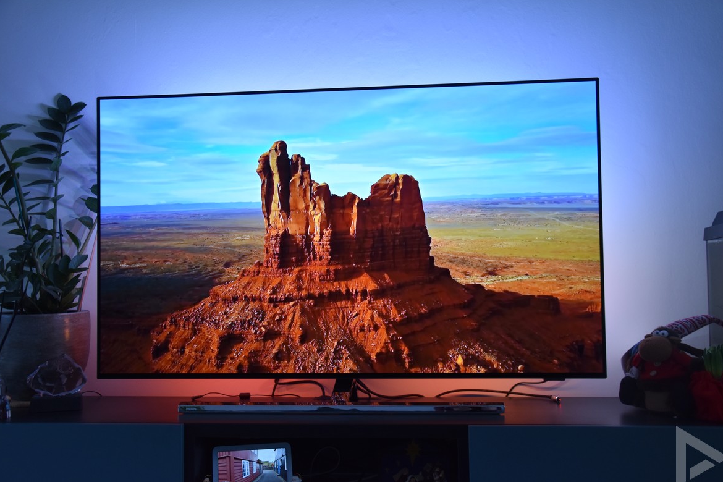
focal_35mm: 40
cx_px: 363
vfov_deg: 33.4
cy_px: 240
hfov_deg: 48.5
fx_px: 803
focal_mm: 26
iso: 560
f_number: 4
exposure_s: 1/60
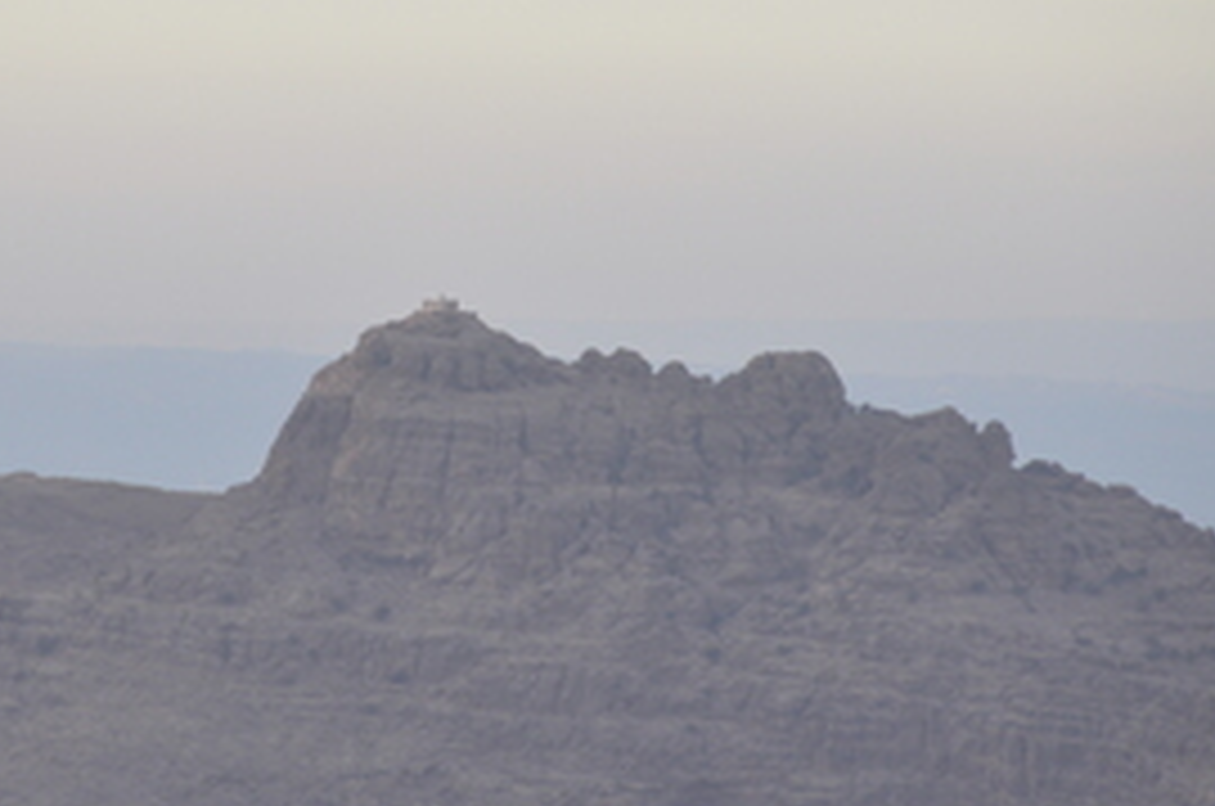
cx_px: 504
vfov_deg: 2.8
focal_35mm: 489
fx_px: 16474
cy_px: 356
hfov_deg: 4.2
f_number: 5.6
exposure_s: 1/160
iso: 200
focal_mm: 200
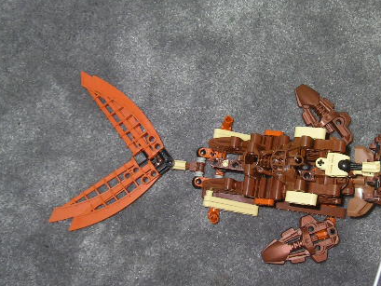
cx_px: 258
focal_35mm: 72
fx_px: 793
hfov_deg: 26.8
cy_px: 144
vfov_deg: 20.5
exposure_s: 1/38.6
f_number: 5.6
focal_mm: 7.2
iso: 100
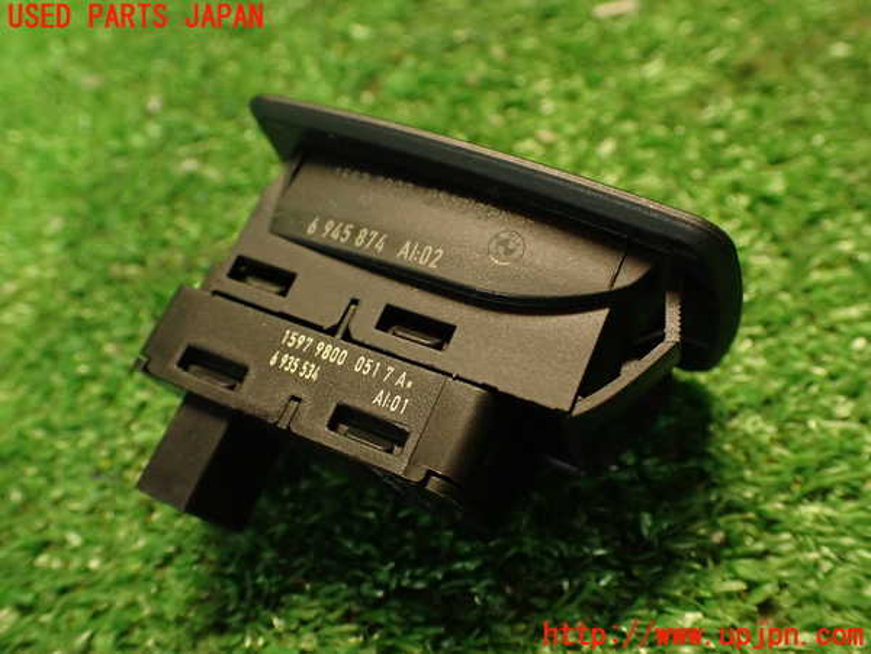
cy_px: 327
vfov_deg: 44.2
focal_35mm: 32
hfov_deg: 56.8
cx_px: 436
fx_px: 805
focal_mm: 5.79
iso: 640
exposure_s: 1/30
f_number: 2.4
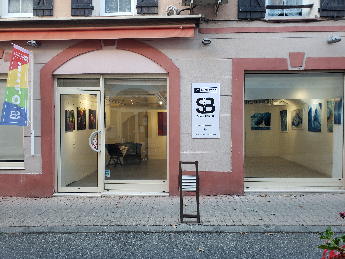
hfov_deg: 67.3
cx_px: 172
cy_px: 130
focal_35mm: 26
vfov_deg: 53.1
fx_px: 259
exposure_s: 1/50
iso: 100
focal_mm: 4.3
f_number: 2.4
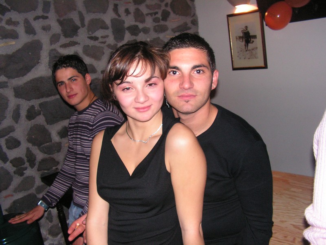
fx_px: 339
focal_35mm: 36
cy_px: 122
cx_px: 163
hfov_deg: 51.4
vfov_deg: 39.7
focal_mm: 6
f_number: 3.2
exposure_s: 1/40
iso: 200
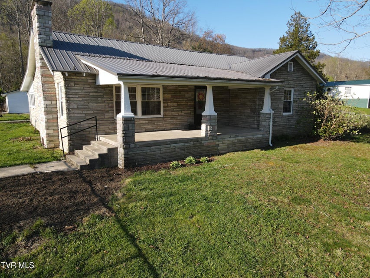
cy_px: 139
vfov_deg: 56.8
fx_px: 257
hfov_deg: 71.6
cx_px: 185
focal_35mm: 24
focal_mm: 4.5
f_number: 2.8
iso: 100
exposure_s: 1/400
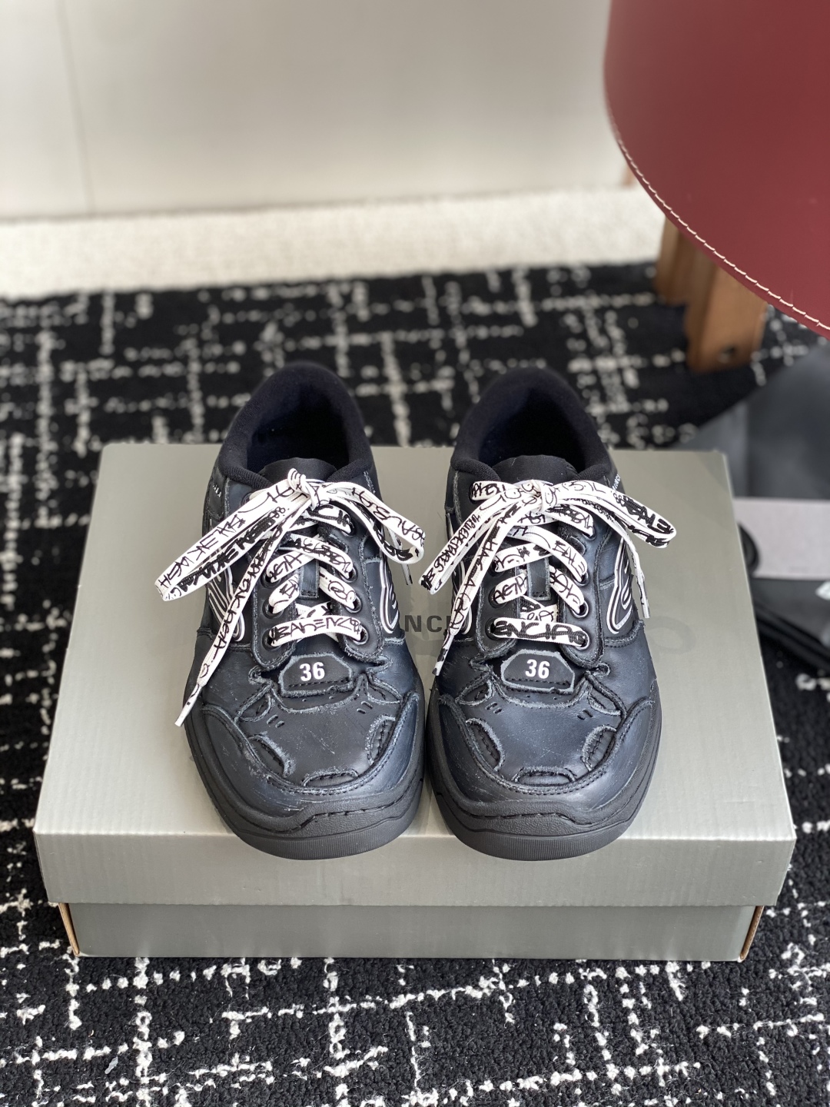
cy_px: 554
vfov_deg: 36.8
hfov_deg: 28.0
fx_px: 1662
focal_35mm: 52
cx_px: 415
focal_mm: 6
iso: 50
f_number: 2
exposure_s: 1/122
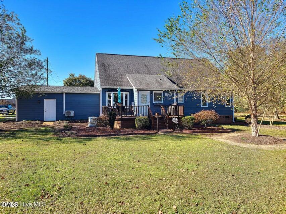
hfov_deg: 67.3
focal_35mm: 26
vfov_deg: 53.1
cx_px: 143
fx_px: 215
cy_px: 107
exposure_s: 1/833
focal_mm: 5.4
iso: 40
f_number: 1.8
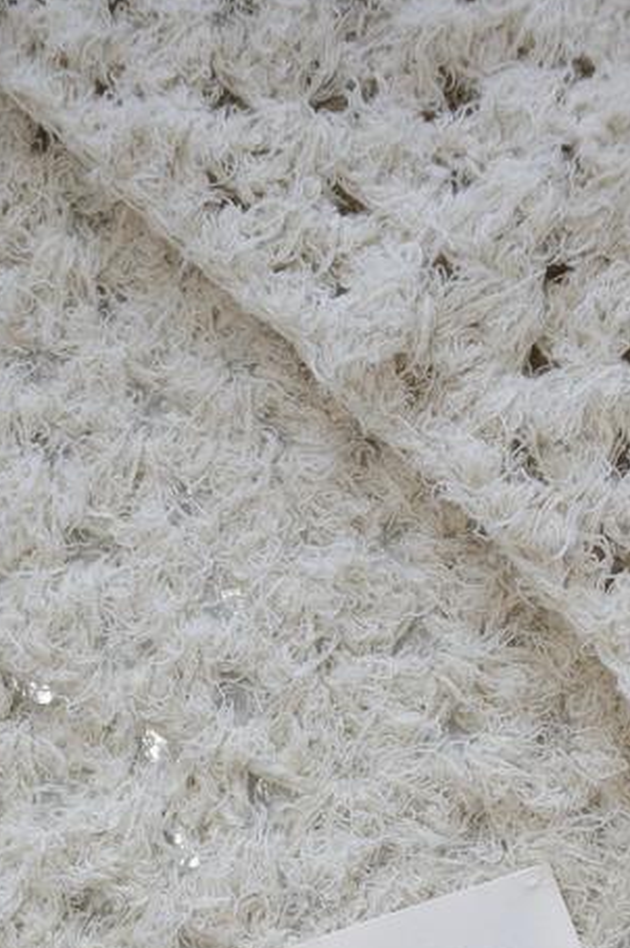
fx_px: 2077
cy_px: 1013
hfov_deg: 17.2
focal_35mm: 79
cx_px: 211
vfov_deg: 24.2
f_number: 4
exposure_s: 1/250
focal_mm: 35
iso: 800
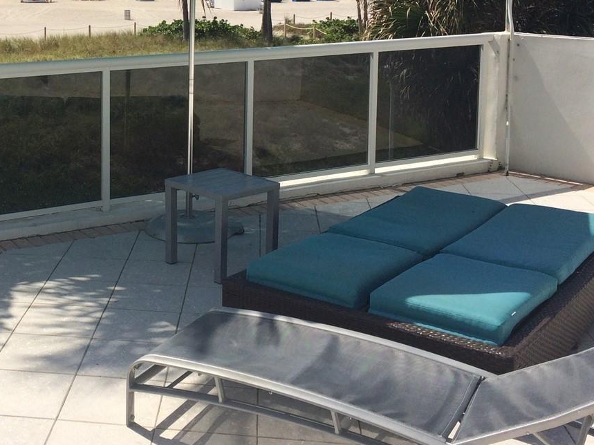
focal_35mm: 54
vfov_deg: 26.3
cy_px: 57
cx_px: 118
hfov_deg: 34.4
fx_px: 926
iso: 32
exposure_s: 1/3731
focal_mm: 4.15
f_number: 2.2
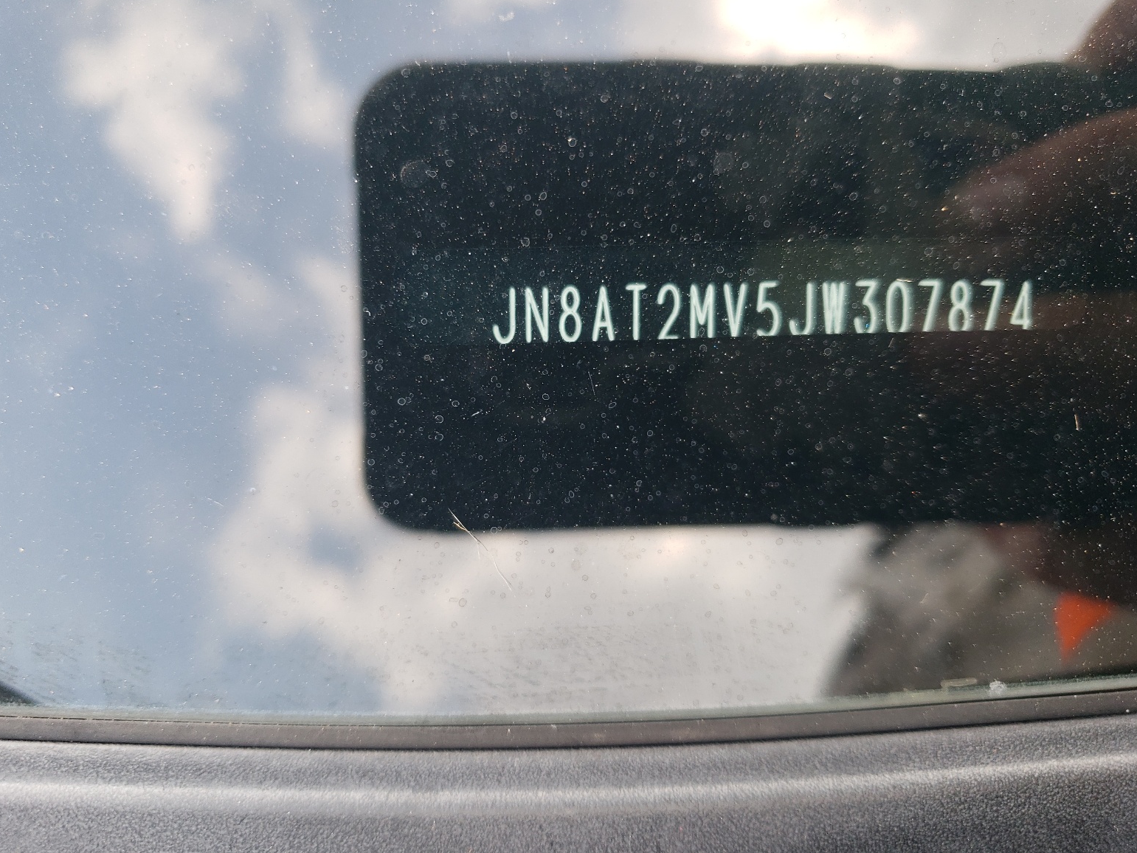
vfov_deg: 51.4
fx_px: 887
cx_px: 565
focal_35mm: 27
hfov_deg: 65.3
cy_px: 437
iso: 50
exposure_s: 1/143
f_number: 1.5
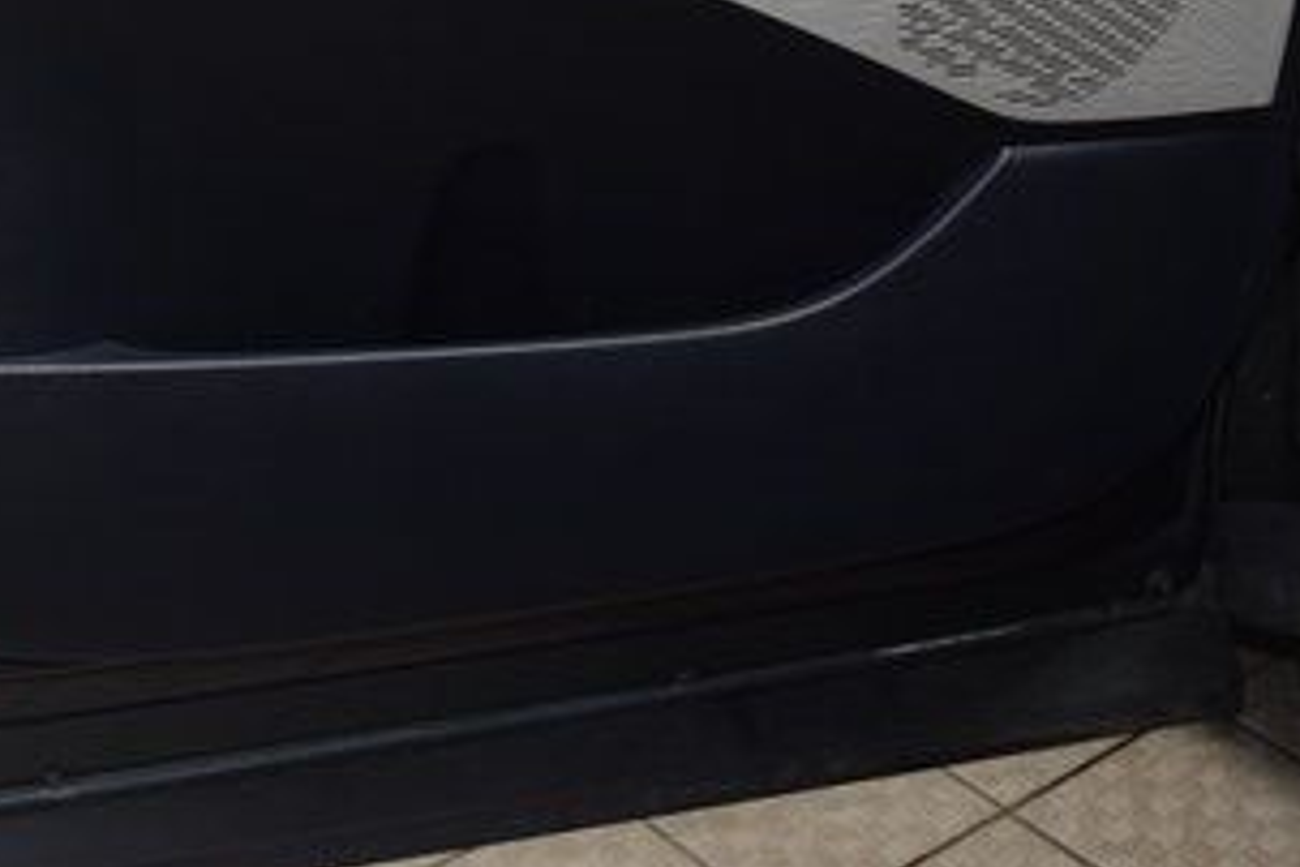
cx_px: 378
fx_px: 2744
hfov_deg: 26.4
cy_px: -24
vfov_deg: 17.5
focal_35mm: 76
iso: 800
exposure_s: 1/60
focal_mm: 24
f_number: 4
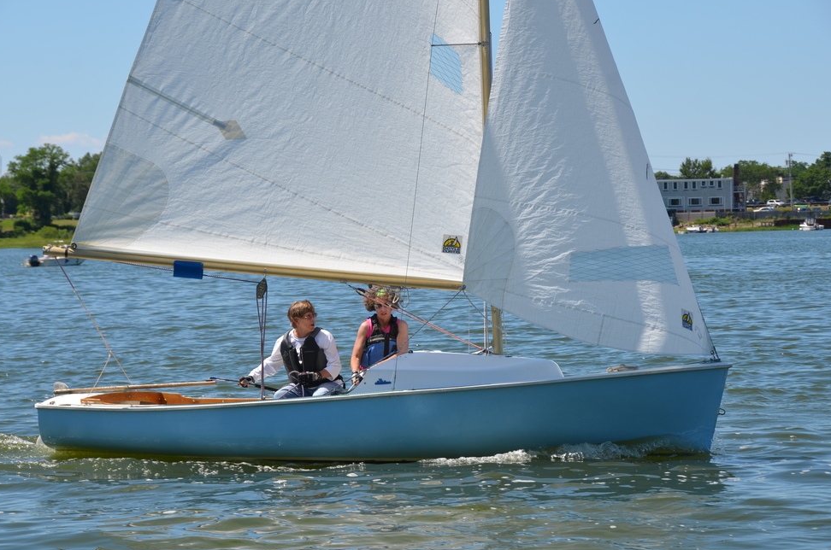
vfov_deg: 11.5
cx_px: 427
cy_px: 268
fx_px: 2731
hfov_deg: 17.3
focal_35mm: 119
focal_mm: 75
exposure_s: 1/320
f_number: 9
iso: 100
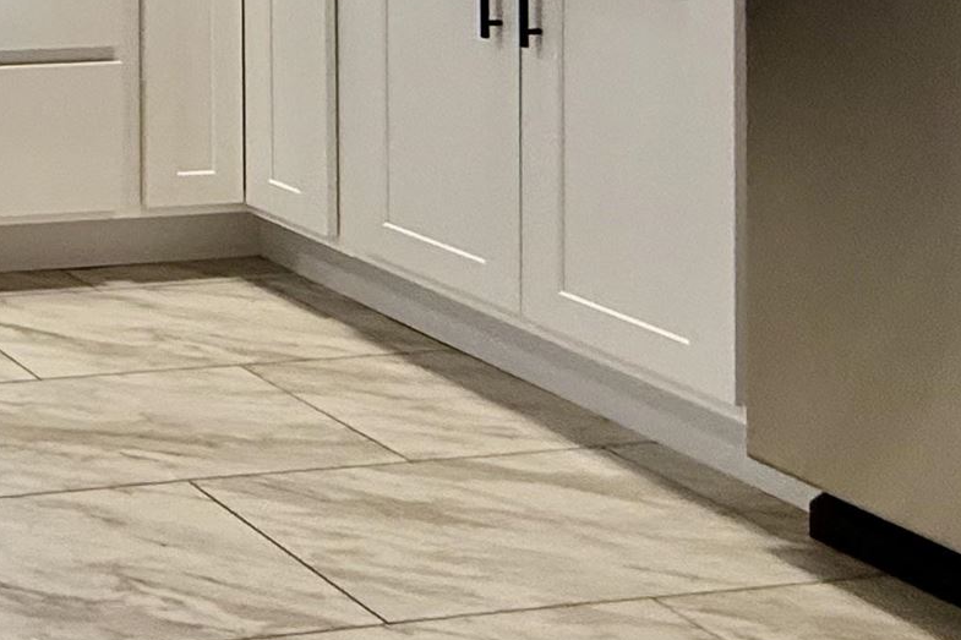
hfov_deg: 23.5
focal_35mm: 57
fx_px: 1521
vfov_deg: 20.9
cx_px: -654
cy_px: -266
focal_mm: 2.22
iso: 200
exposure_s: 1/60
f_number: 2.2
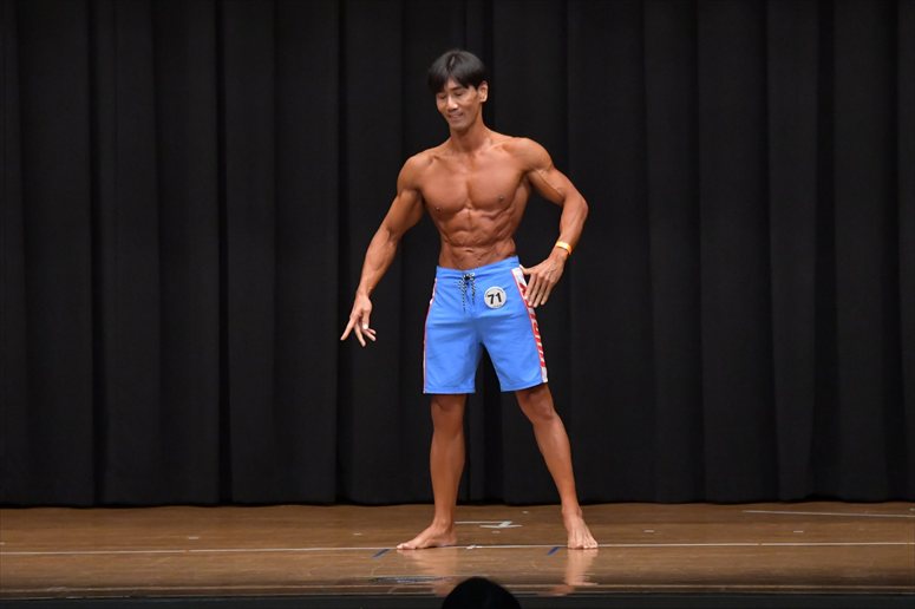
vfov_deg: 6.1
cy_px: 304
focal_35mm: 225
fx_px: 5716
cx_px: 458
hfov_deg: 9.2
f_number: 5.6
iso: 6400
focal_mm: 150
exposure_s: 1/400
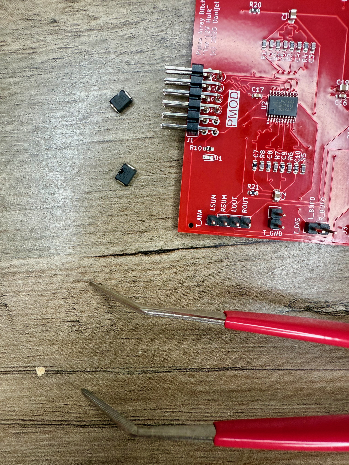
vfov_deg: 71.6
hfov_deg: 56.8
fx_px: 323
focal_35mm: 24
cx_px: 174
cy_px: 232
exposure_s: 1/101
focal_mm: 2.22
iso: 160
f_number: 2.2
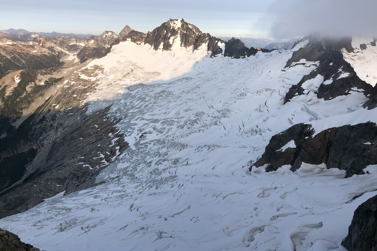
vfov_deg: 43.6
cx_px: 184
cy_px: 114
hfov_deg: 61.9
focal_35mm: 30
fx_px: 314
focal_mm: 3.99
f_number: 1.8
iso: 20
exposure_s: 1/1389
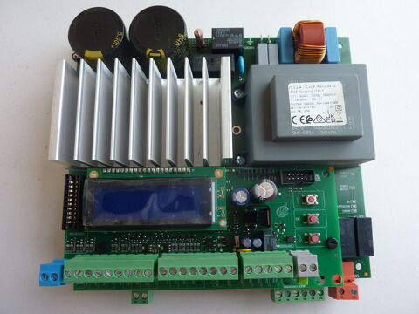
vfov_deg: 54.9
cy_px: 157
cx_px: 210
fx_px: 303
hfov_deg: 69.4
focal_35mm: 25
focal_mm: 4.1
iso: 80
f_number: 3.3
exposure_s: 1/50
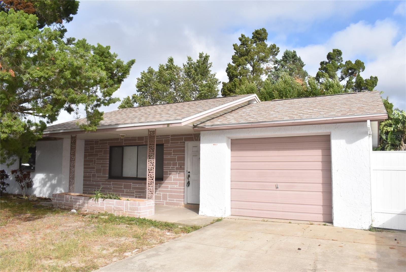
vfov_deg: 48.0
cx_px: 203
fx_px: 305
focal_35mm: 27
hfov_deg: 67.3
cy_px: 136
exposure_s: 1/200
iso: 800
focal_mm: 18
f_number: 22
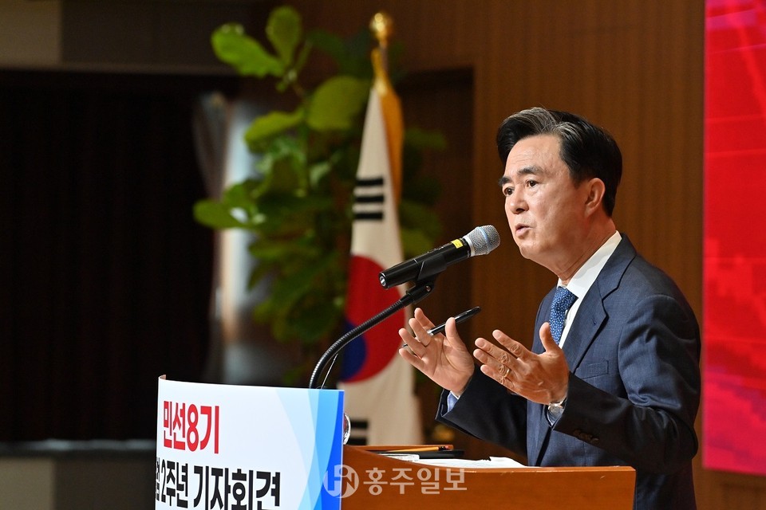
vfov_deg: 6.9
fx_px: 4255
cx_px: 383
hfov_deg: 10.3
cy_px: 255
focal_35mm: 200
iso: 2500
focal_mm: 200
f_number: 5.6
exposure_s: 1/400
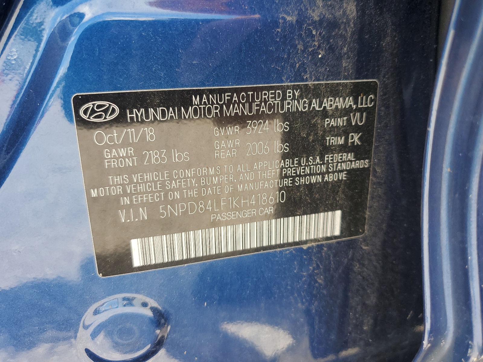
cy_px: 181
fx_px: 363
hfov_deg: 67.3
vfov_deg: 53.1
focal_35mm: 26
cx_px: 242
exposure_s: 1/278
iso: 50
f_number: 1.5
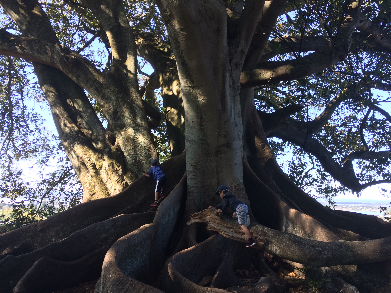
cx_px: 196
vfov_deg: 48.2
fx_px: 328
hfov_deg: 61.7
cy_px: 146
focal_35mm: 29
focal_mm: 4.15
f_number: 2.2
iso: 32
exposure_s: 1/181
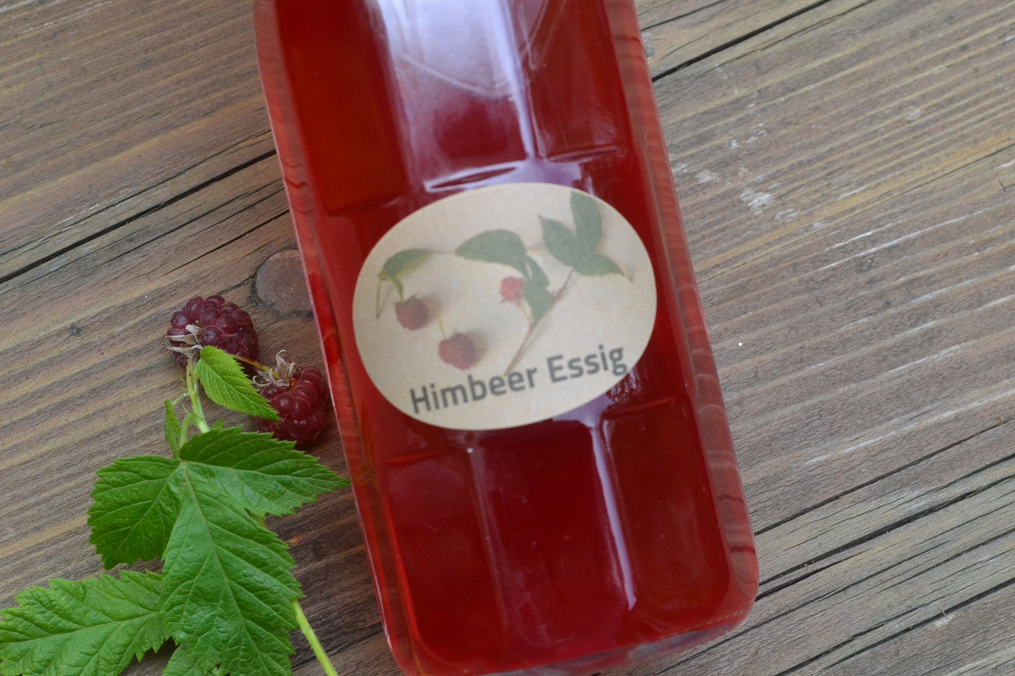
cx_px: 508
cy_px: 338
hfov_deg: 24.6
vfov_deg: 16.6
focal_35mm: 82
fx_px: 2326
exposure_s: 1/400
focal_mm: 55
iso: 1600
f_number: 10
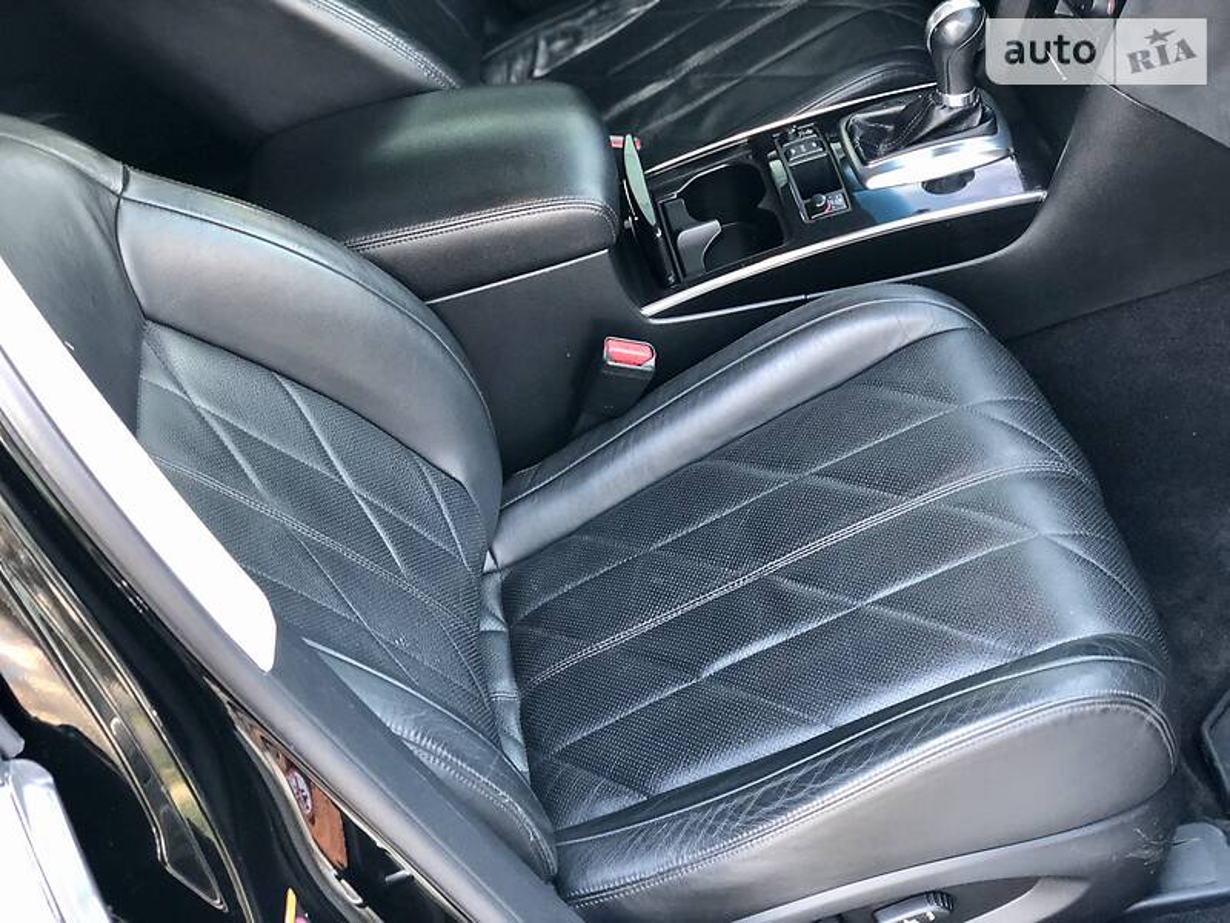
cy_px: 462
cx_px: 615
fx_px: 1848
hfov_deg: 36.8
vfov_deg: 28.0
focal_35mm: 52
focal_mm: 6
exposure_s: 1/28
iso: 160
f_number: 2.4
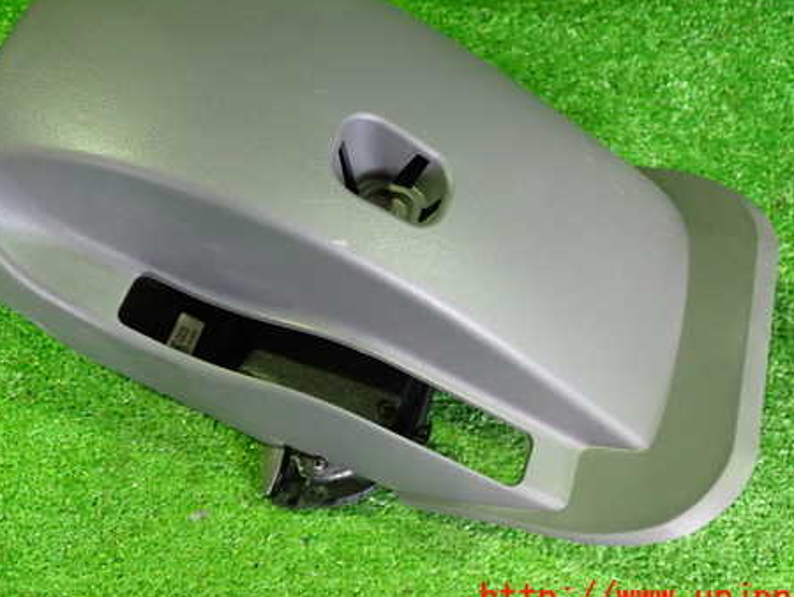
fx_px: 918
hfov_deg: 46.7
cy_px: 224
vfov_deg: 35.8
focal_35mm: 40
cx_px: 349
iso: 800
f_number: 2.3
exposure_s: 1/30
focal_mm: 5.4
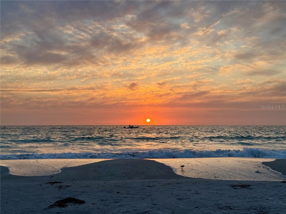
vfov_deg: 30.3
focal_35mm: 48
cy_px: 107
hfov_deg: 39.7
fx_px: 397
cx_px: 143
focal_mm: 6.76
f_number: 1.78
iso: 64
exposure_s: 1/1000
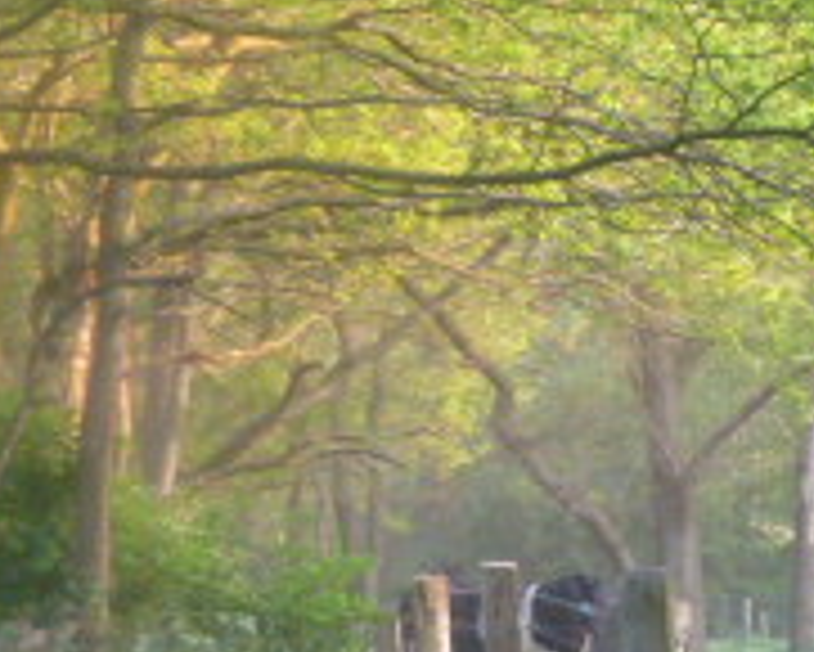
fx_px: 4315
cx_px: 953
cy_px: 306
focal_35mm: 179
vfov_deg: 8.6
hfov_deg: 10.6
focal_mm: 8.5
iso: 320
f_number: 3.8
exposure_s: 1/40
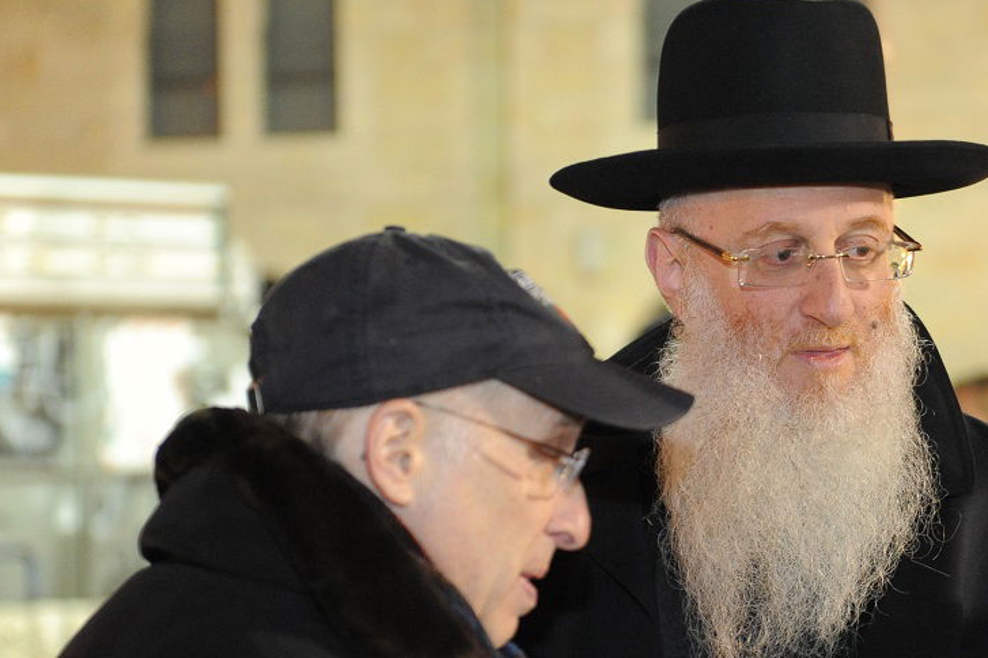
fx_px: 3374
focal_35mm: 123
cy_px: 485
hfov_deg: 16.6
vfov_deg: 11.1
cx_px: 729
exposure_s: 1/25
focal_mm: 70
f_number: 2.8
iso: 3200
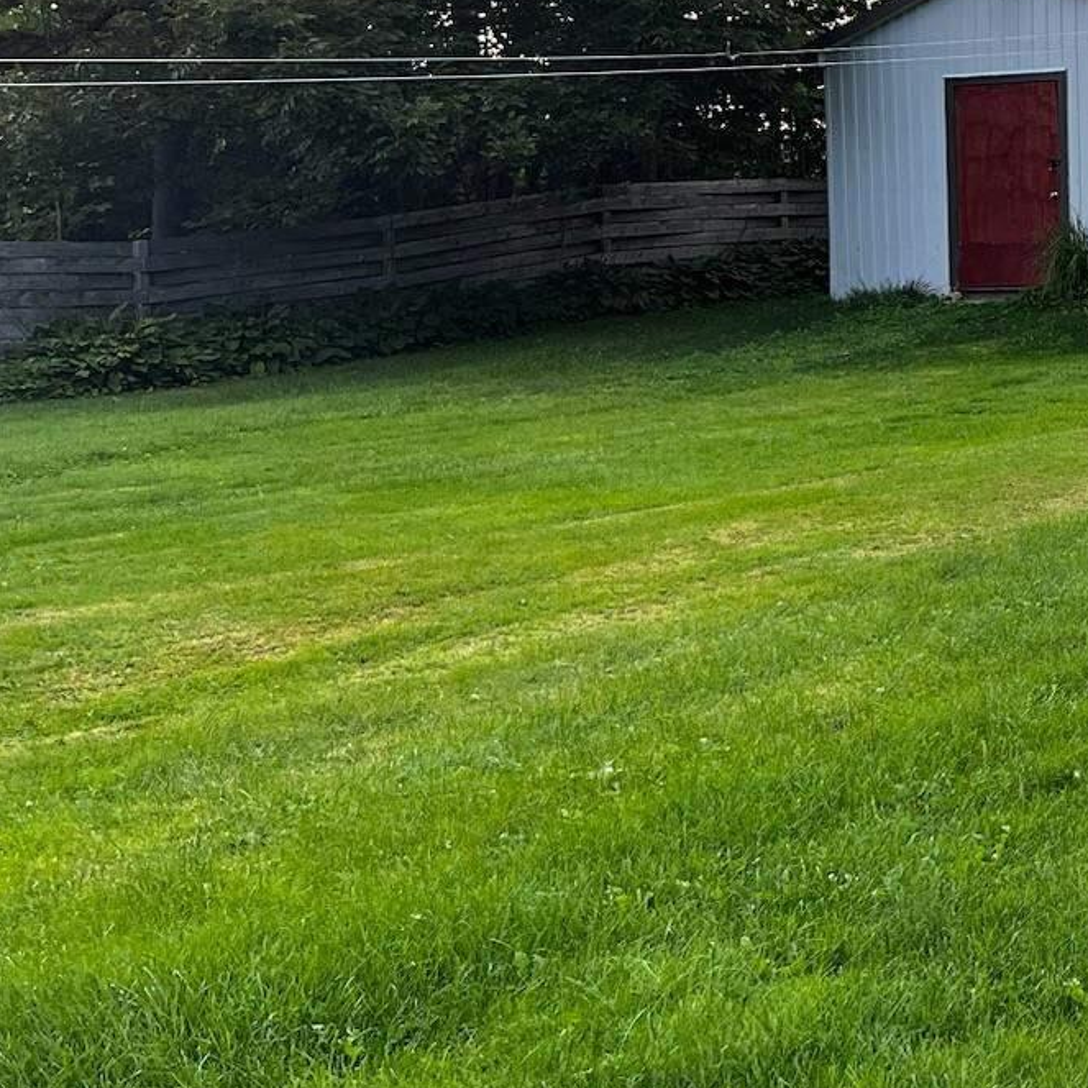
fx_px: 2525
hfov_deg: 20.5
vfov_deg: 24.1
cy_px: 294
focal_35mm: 71
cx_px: 1664
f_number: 1.5
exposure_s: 1/797
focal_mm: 5.7
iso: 50
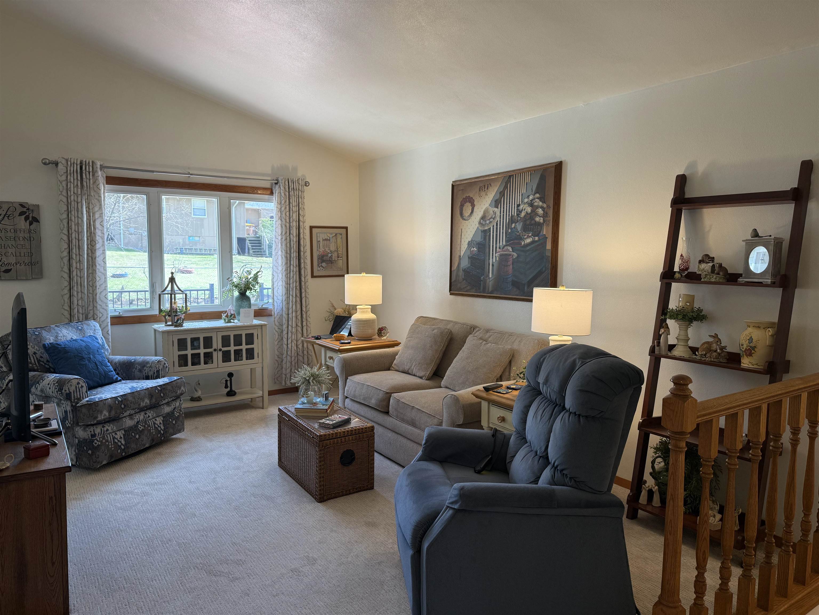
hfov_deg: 71.6
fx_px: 568
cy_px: 308
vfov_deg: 56.8
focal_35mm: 24
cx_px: 410
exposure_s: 1/120
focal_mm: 6.76
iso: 100
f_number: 1.78
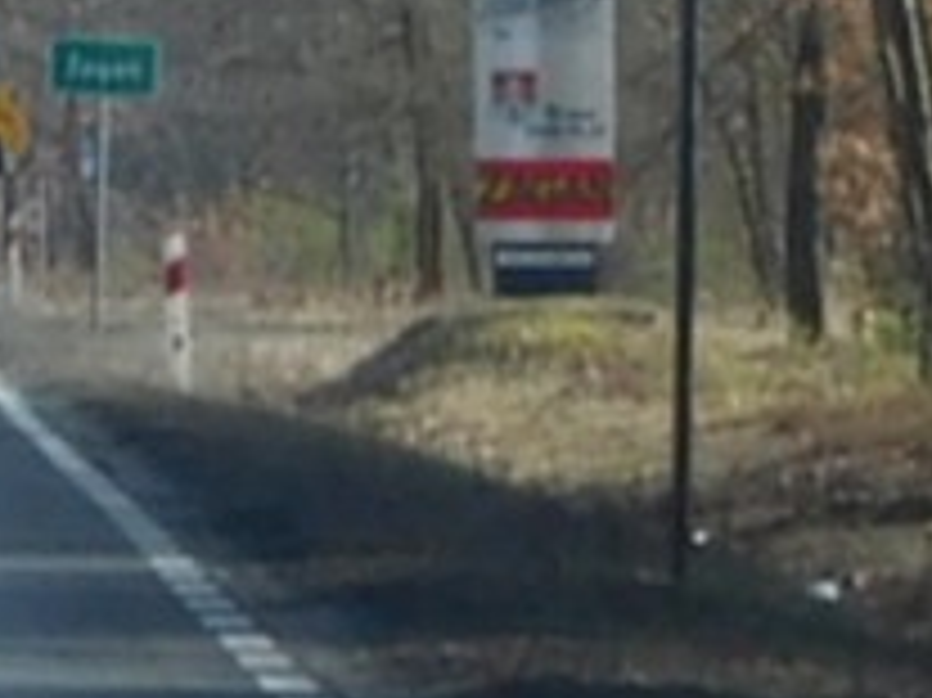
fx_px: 8180
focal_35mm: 304
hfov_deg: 6.4
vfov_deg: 4.9
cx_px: -842
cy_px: -128
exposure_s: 1/250
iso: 125
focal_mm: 12.5
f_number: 4.5
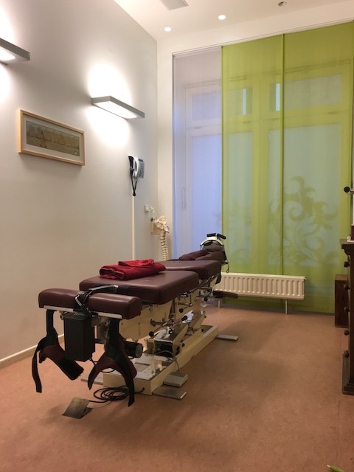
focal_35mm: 28
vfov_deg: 63.4
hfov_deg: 49.7
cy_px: 236
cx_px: 177
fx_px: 382
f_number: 1.8
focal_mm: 3.99
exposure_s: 1/50
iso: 25
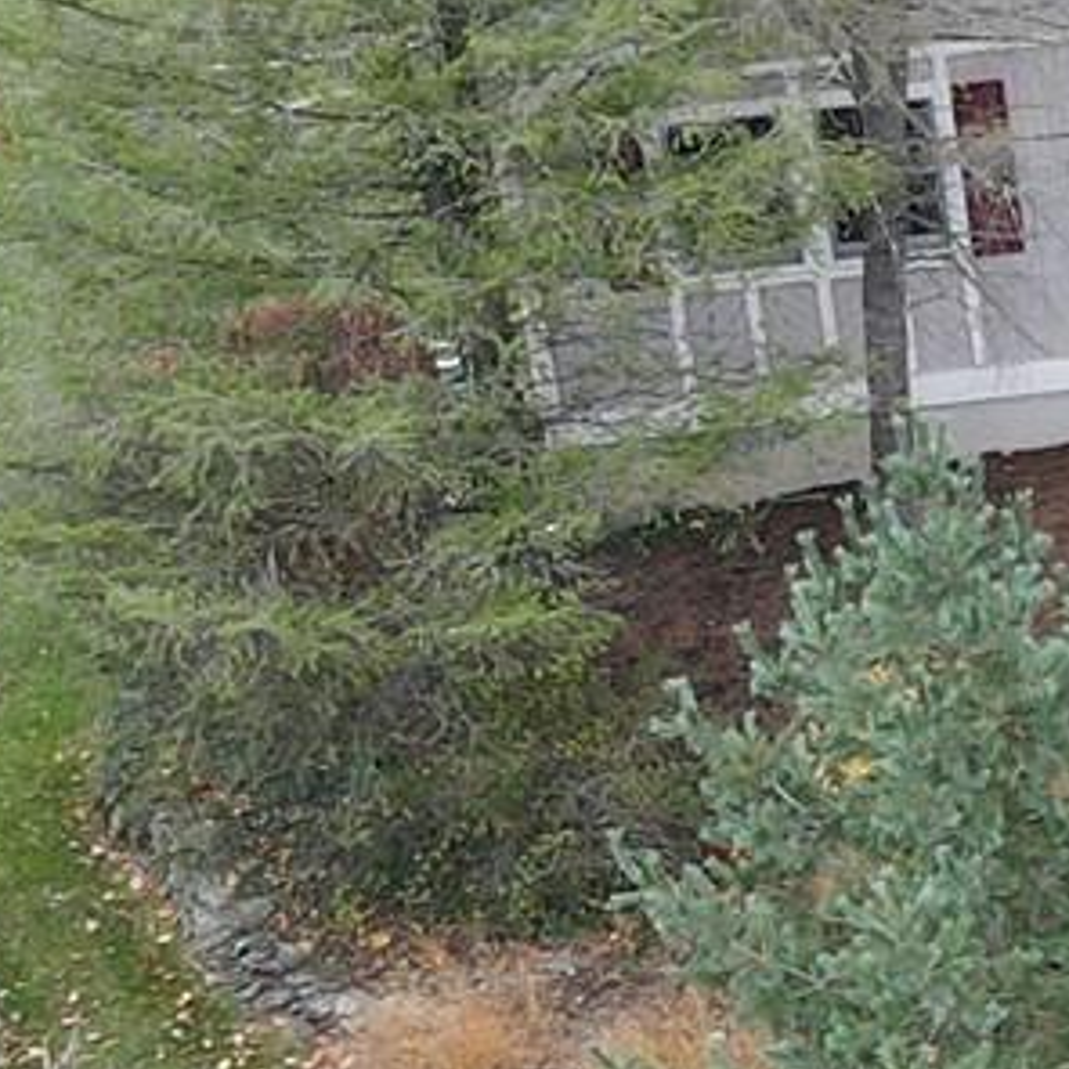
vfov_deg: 11.9
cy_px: 451
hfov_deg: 10.6
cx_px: 2315
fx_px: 5136
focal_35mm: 147
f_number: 2.8
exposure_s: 1/50
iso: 100
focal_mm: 4.5
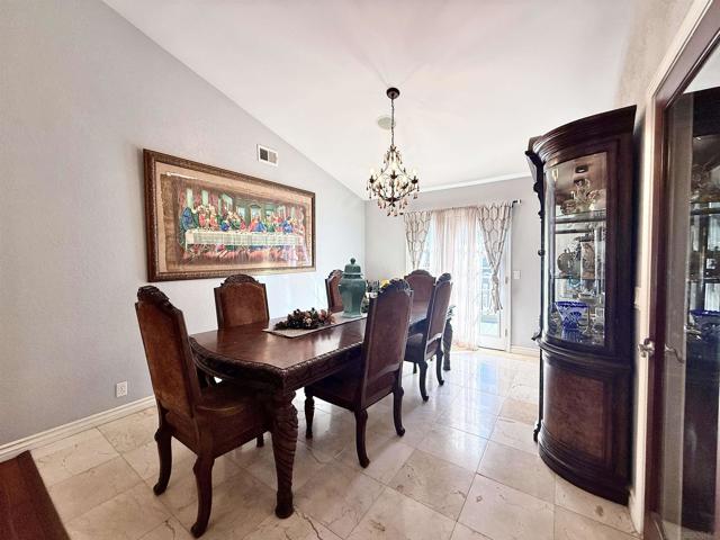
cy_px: 270
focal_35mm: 14
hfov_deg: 102.1
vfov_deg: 85.7
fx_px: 291
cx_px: 360
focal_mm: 2.22
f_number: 2.2
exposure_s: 1/120
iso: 200
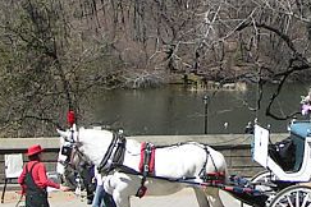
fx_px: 1123
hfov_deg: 15.7
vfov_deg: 10.5
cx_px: 238
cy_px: 55
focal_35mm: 130
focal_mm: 5.8
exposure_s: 1/320
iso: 50
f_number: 5.6
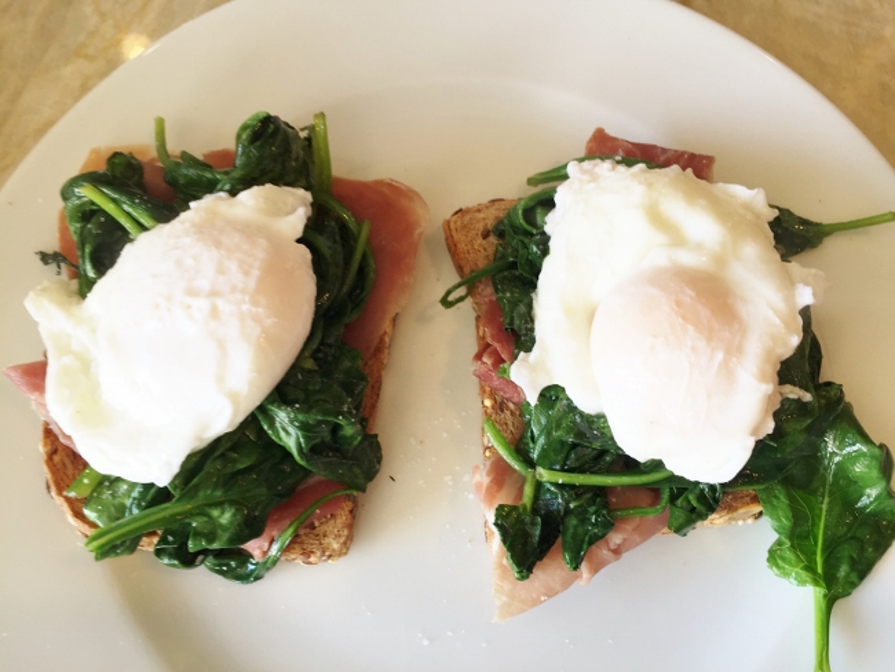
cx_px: 448
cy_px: 336
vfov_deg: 48.3
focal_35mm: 29
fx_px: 750
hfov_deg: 61.6
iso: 32
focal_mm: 4.15
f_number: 2.2
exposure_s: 1/60
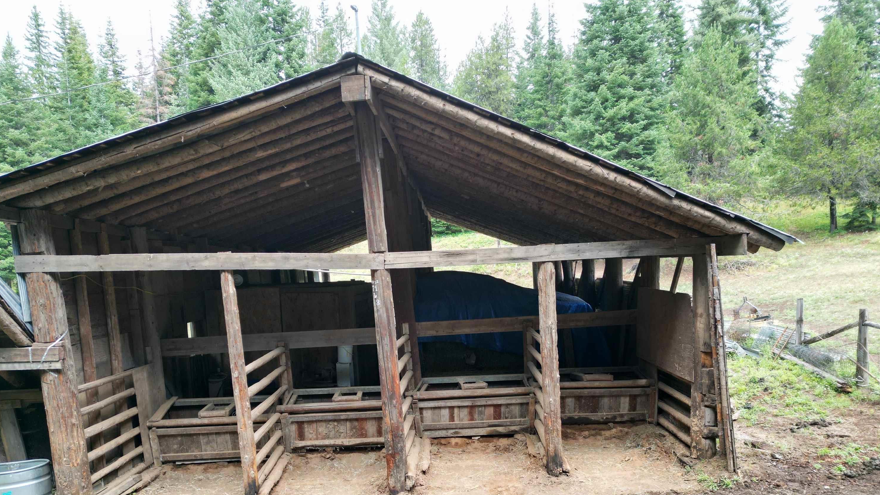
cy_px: 338
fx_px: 630
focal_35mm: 27
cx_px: 432
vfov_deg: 42.2
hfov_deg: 69.9
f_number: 1.7
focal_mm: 6.72
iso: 120
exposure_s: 1/250
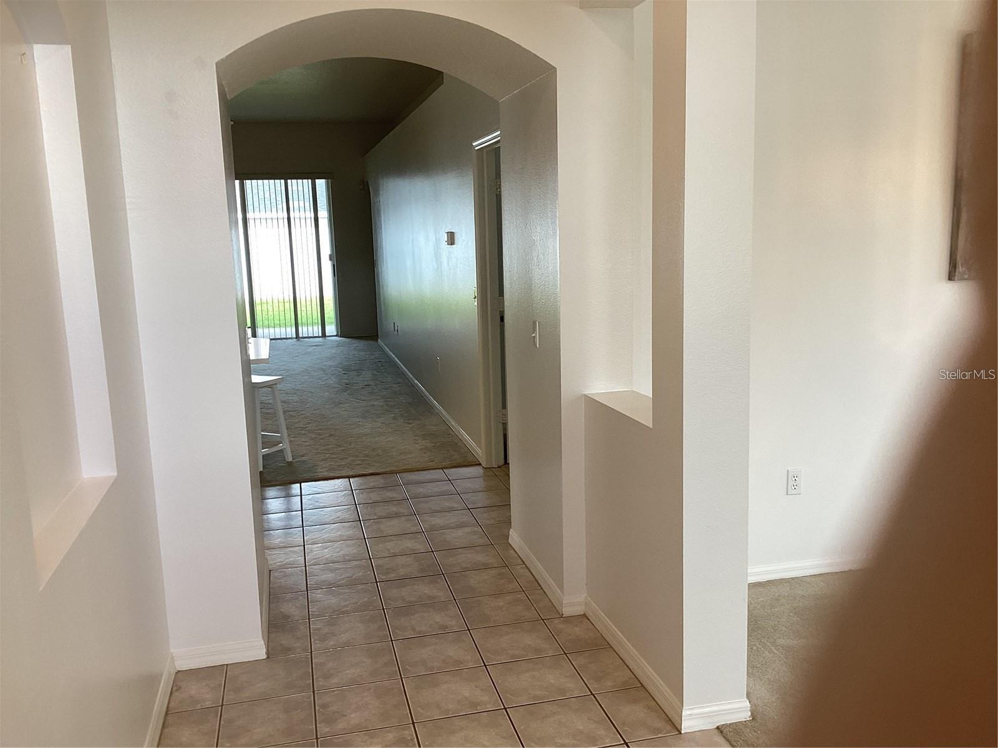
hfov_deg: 58.4
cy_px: 374
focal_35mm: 31
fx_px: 894
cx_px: 499
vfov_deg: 45.4
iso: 64
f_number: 2.4
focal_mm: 3.3
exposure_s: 1/50
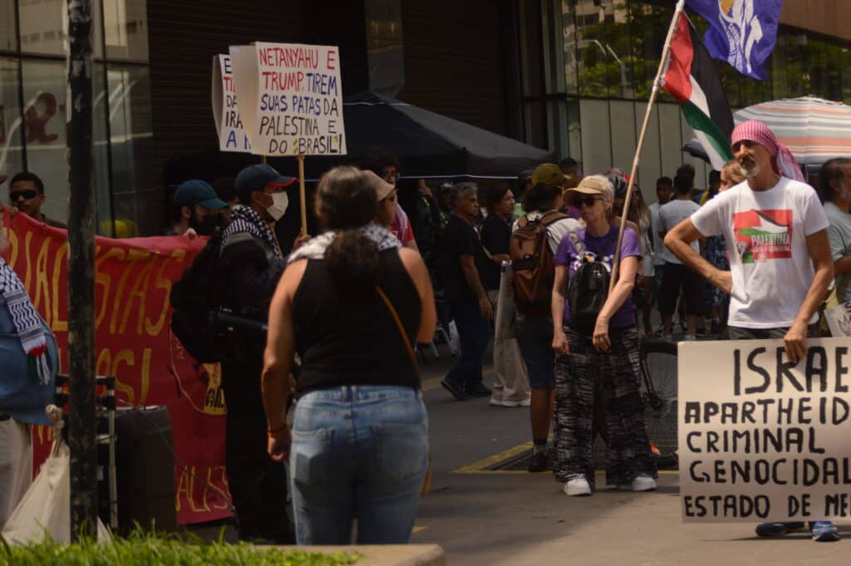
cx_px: 426
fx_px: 2480
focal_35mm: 105
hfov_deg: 19.5
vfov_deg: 13.0
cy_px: 283
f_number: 4
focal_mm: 70
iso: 100
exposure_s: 1/500
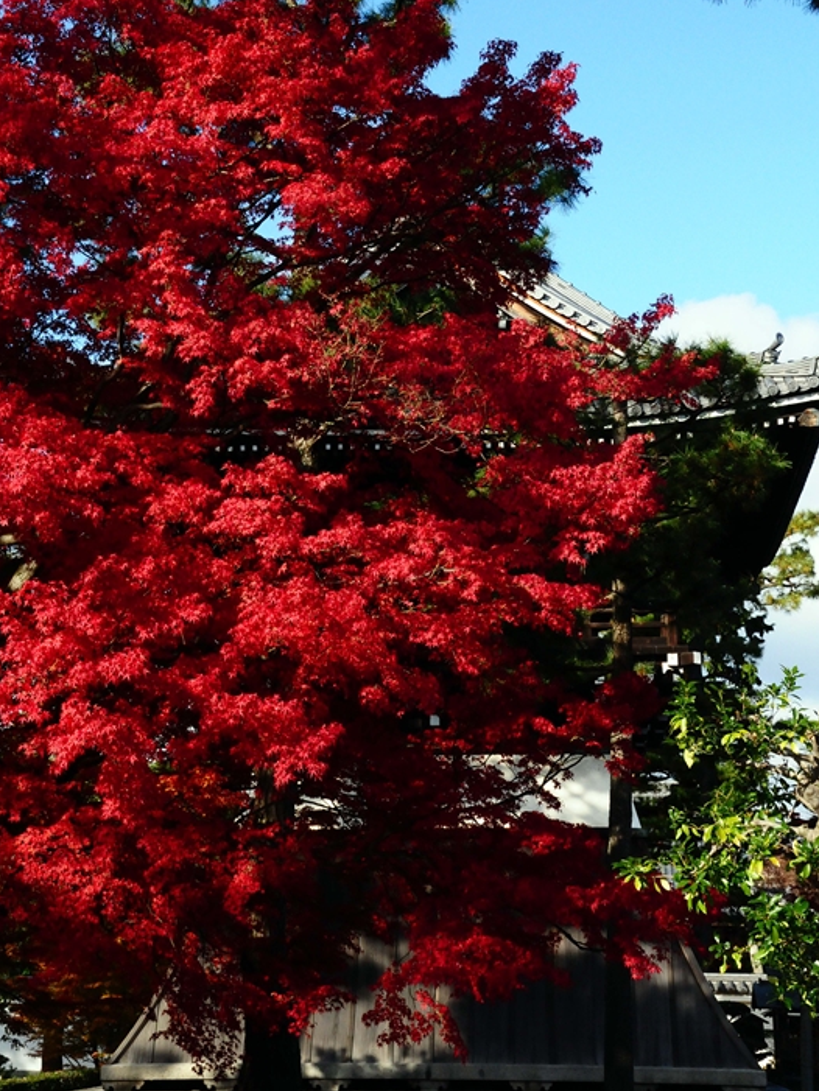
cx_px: 410
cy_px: 496
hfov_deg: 21.3
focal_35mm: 69
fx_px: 2176
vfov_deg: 28.1
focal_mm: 42
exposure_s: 1/500
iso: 1250
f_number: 13
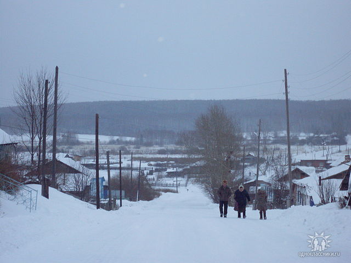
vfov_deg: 13.0
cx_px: 176
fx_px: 1156
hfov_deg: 17.3
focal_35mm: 114
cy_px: 132
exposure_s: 1/60
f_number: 5.2
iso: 240
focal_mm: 18.9
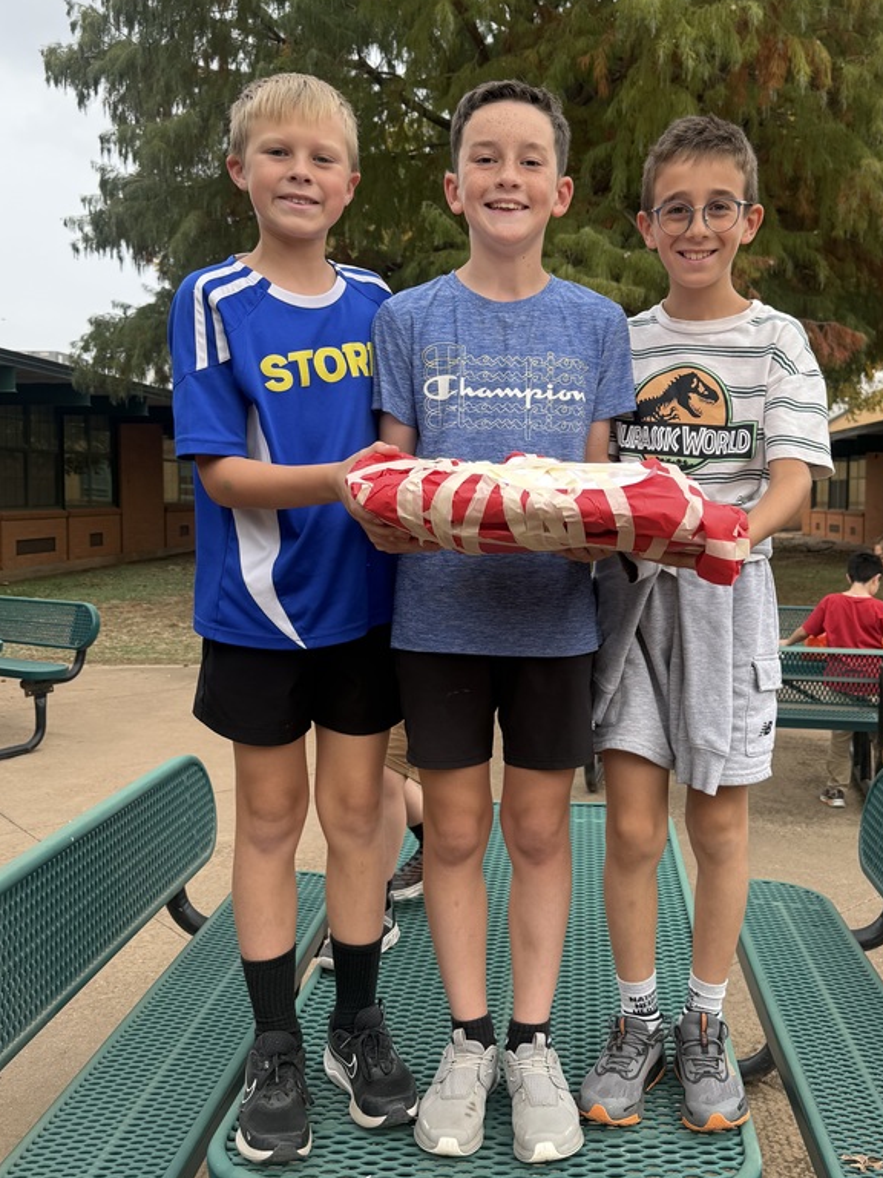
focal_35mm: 32
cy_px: 548
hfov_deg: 43.9
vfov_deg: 56.8
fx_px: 1088
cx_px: 538
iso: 80
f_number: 1.78
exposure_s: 1/450
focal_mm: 6.76
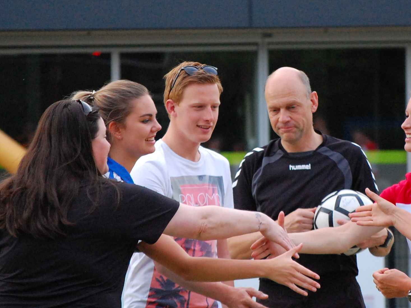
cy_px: 200
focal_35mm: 250
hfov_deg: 7.9
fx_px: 2969
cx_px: 240
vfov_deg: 5.9
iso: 1600
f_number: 4.8
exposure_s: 1/800
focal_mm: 116
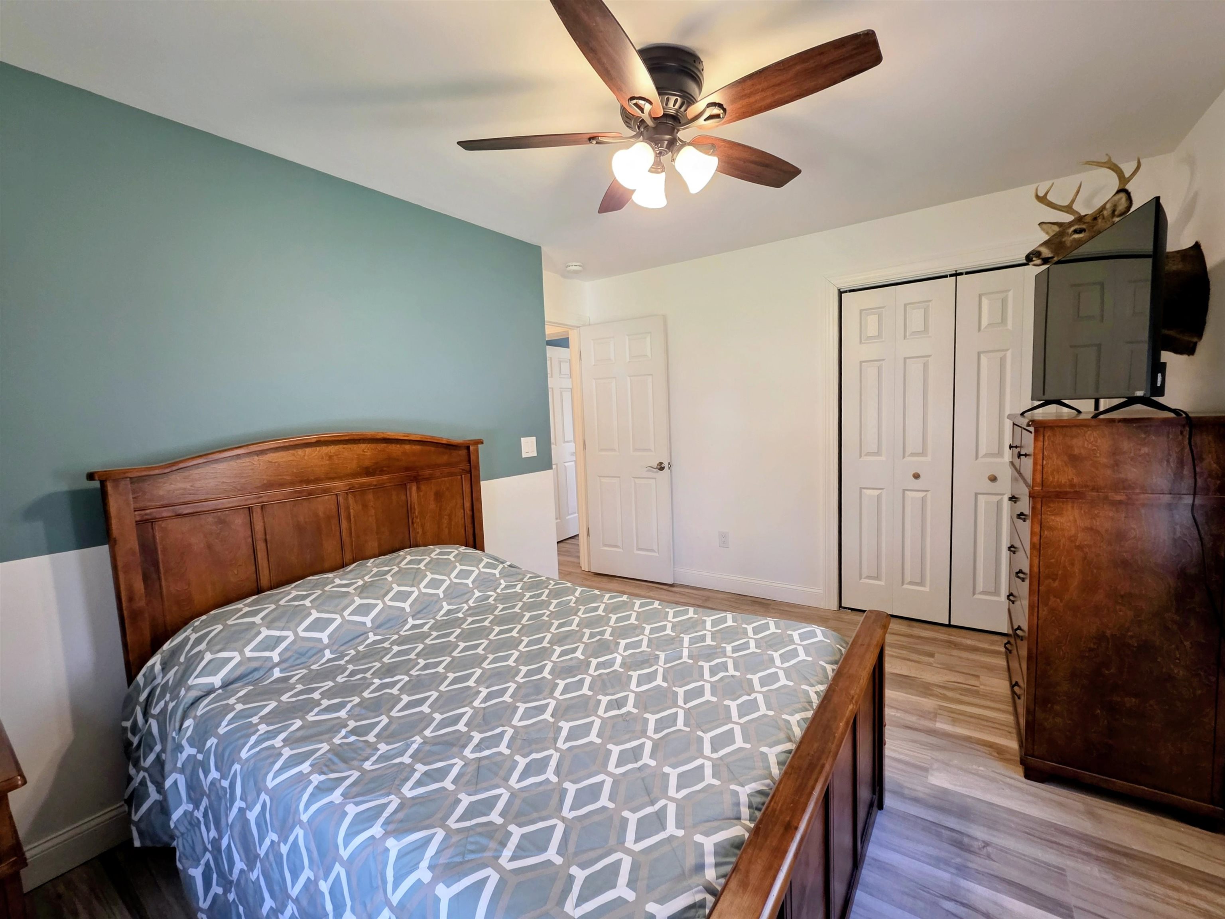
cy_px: 460
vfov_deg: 89.9
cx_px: 612
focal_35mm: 13
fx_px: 460
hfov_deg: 106.2
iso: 200
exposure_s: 1/60
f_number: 1.9
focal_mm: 2.2
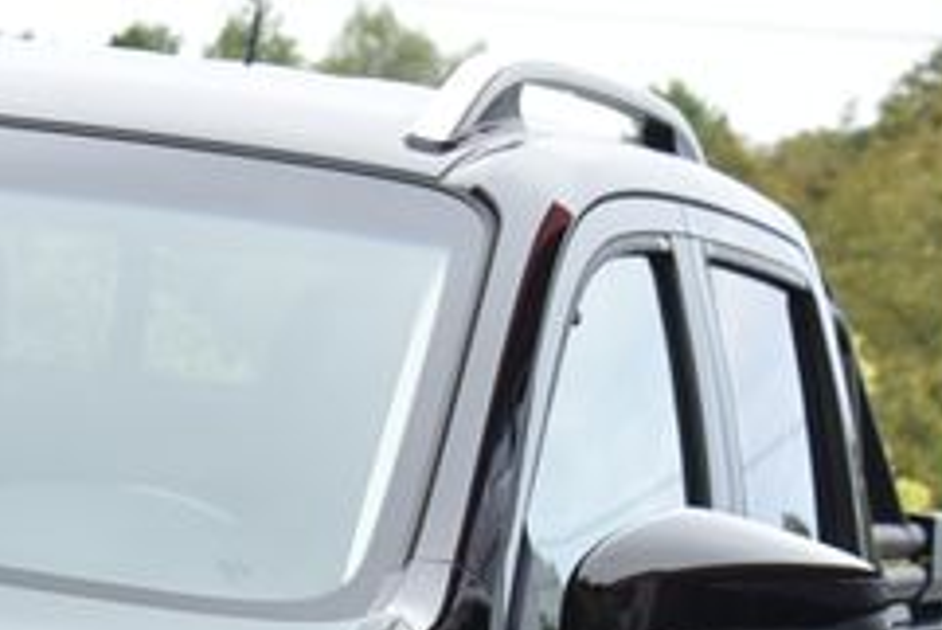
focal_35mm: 187
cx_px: -446
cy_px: 1209
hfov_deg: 10.6
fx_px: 4896
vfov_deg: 7.1
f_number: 7.1
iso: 500
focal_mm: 44
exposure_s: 1/200
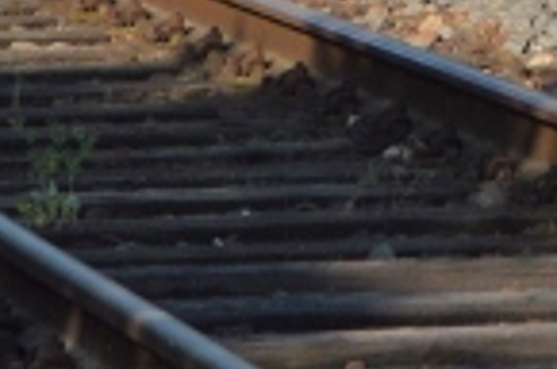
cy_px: -871
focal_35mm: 488
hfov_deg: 4.2
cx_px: 1291
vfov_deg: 2.8
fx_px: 7534
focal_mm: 46
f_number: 7.1
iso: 400
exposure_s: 1/2000
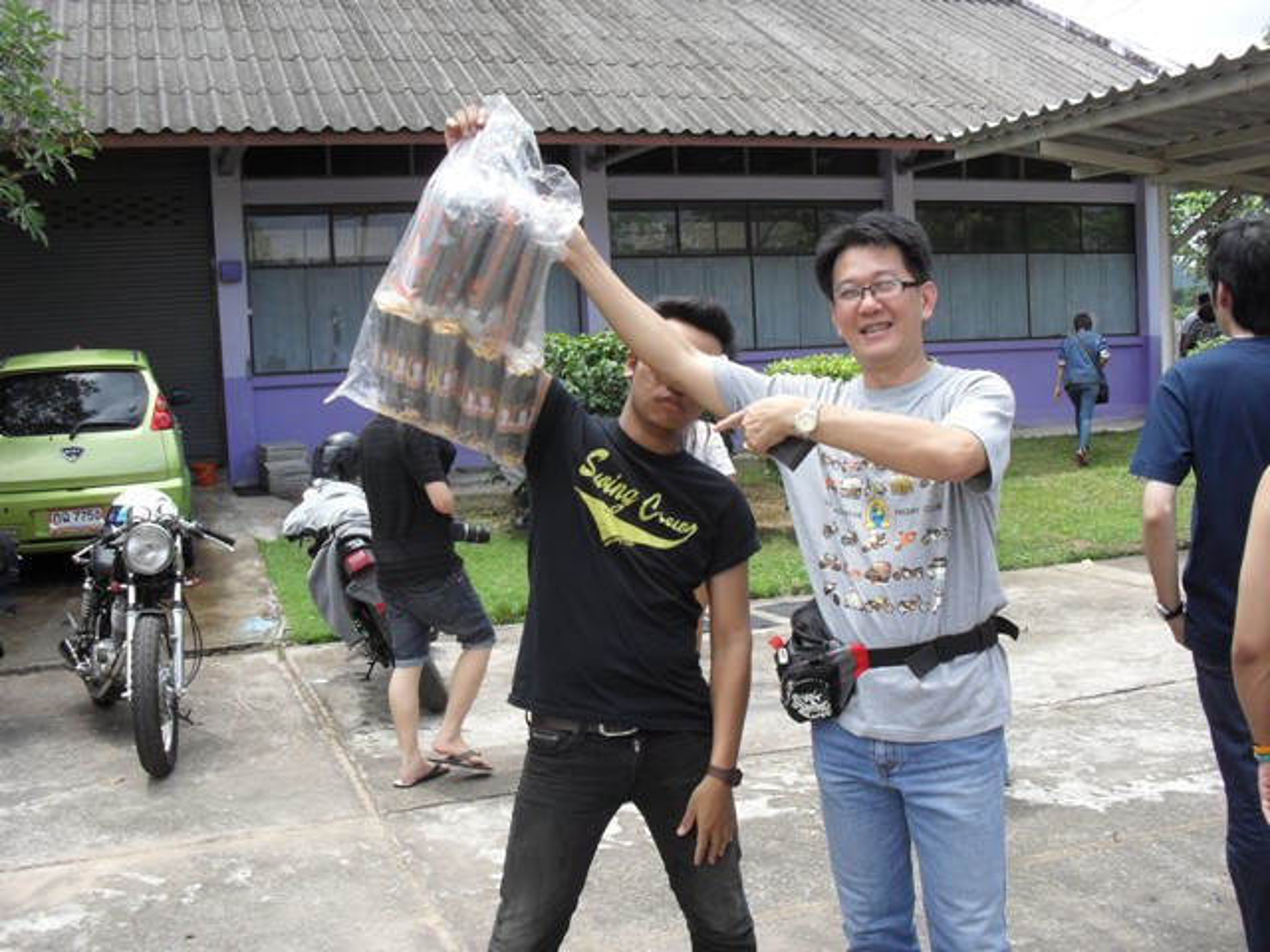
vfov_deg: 40.7
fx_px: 1284
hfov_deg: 52.6
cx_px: 635
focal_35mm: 35
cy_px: 476
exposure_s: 1/500
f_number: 3.2
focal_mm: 6.3
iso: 100
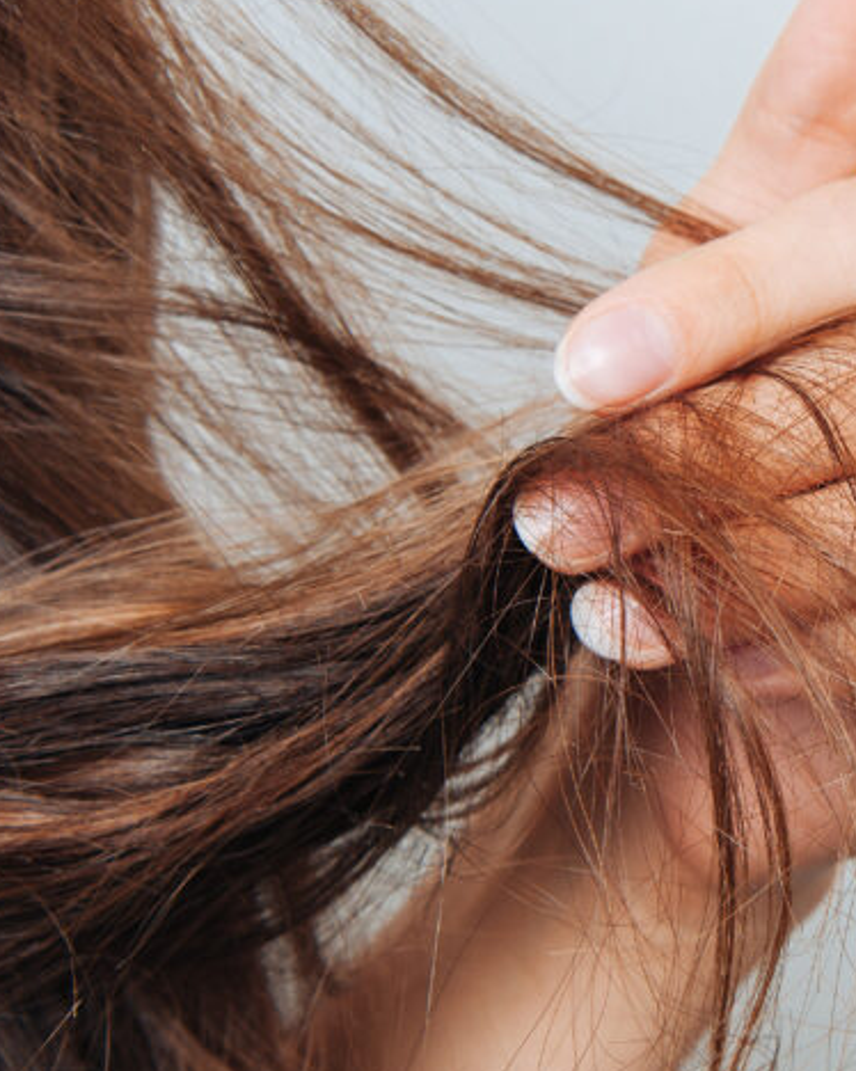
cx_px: 865
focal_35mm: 117
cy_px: 526
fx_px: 3708
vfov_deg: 16.4
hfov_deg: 13.0
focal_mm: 38
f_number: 7.1
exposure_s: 1/160
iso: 100
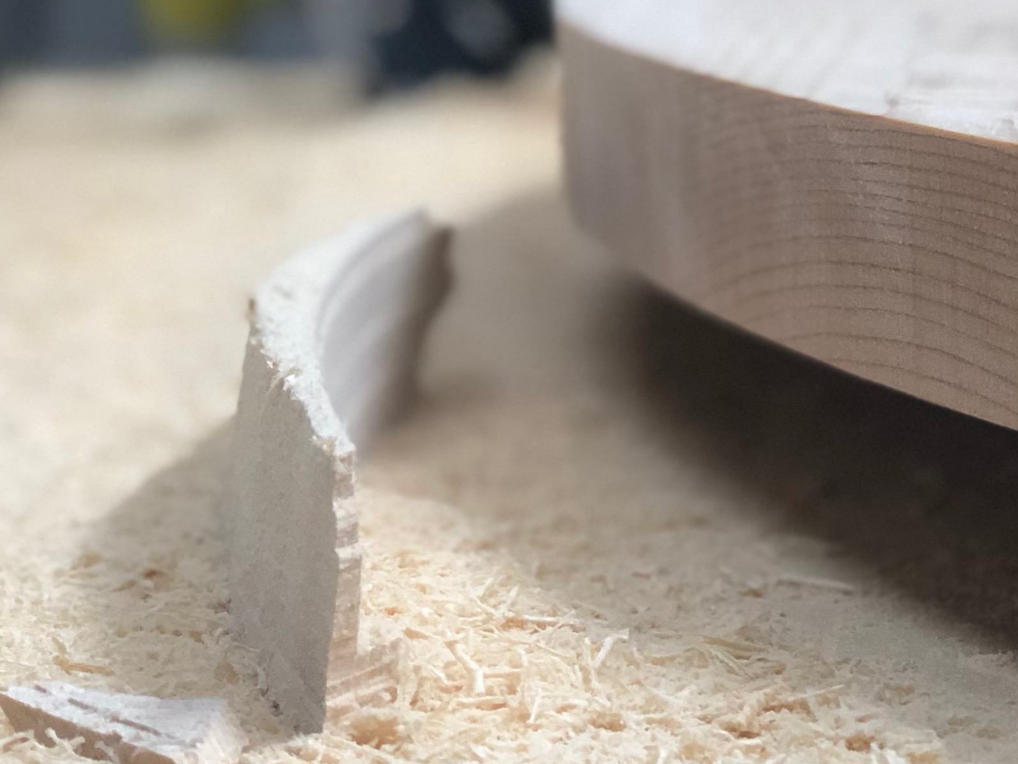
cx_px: 934
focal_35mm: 145
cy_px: 333
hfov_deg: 13.5
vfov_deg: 10.2
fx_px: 4265
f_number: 2.8
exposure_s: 1/60
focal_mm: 6.6
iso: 100
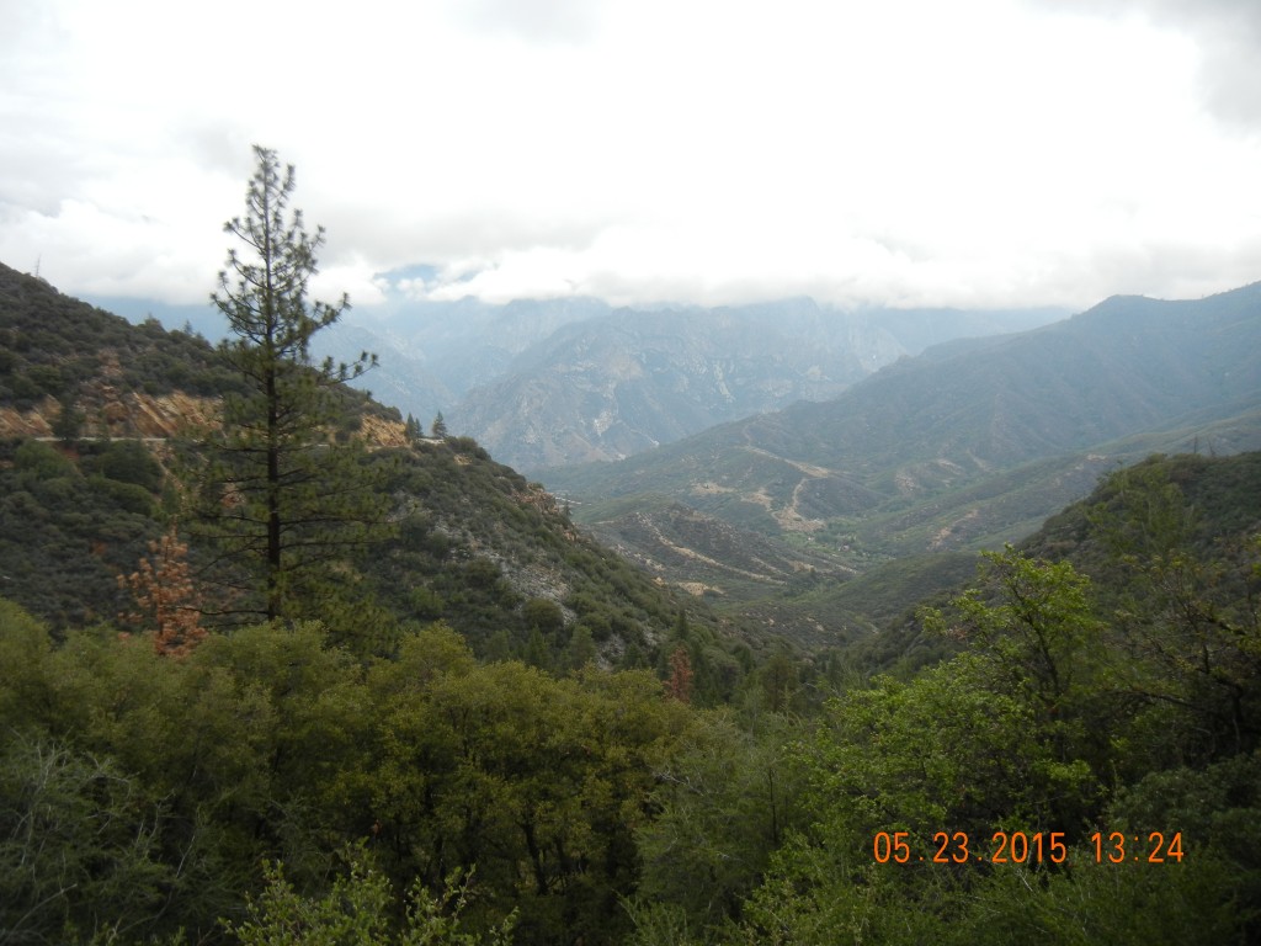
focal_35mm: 30
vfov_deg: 46.8
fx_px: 1093
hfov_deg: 60.0
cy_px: 473
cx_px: 630
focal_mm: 5.4
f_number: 3.5
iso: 160
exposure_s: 1/890
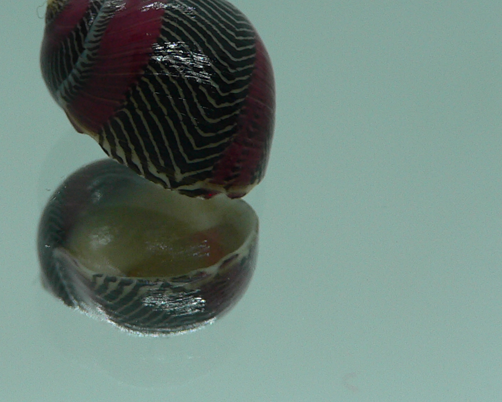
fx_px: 1100
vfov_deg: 20.6
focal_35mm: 74
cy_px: 114
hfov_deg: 25.5
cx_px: 149
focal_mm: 4.6
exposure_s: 1/80
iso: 80
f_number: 2.8
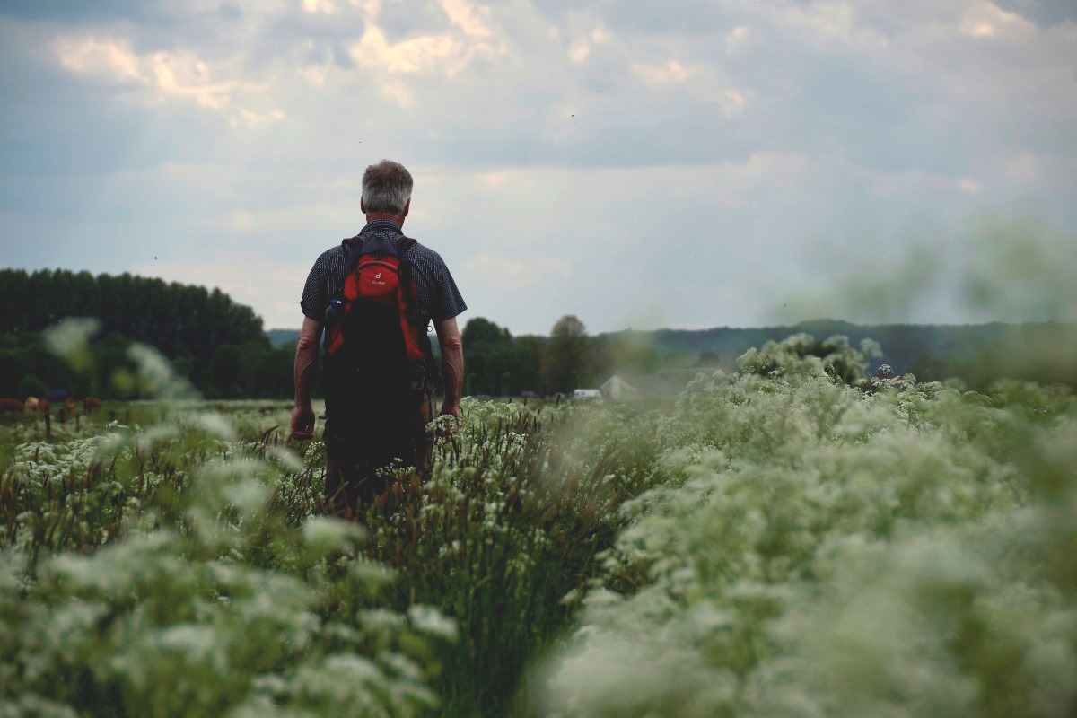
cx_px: 538
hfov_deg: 11.4
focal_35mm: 180
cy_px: 359
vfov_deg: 7.6
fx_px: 5385
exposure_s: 1/800
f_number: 5.3
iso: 160
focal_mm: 120
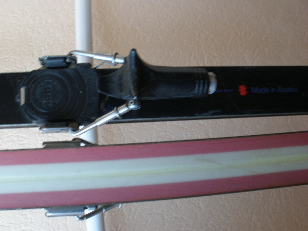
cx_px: 154
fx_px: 391
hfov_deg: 42.9
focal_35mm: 44
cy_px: 116
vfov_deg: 32.9
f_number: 4
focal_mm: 7.7
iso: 160
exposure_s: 1/13
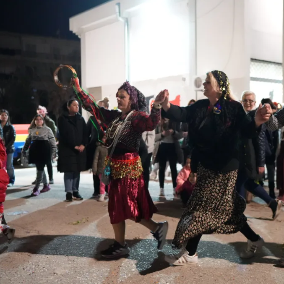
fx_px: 418
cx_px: 198
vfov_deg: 37.6
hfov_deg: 37.0
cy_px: 142
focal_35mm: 45
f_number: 2.2
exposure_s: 1/160
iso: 12800
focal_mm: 35
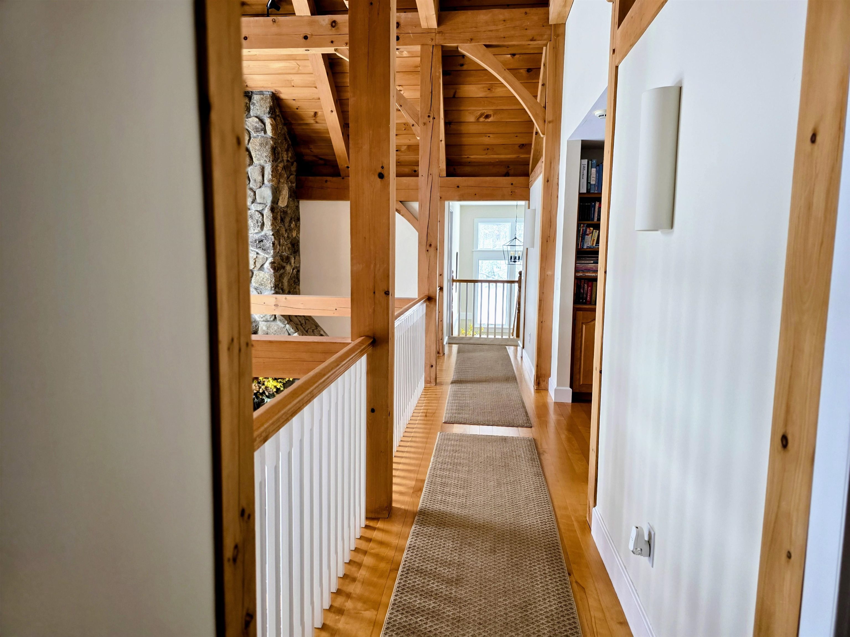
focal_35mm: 23
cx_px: 425
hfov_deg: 73.9
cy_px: 318
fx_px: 565
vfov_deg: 58.9
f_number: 1.7
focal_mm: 6.3
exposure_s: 1/120
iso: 200
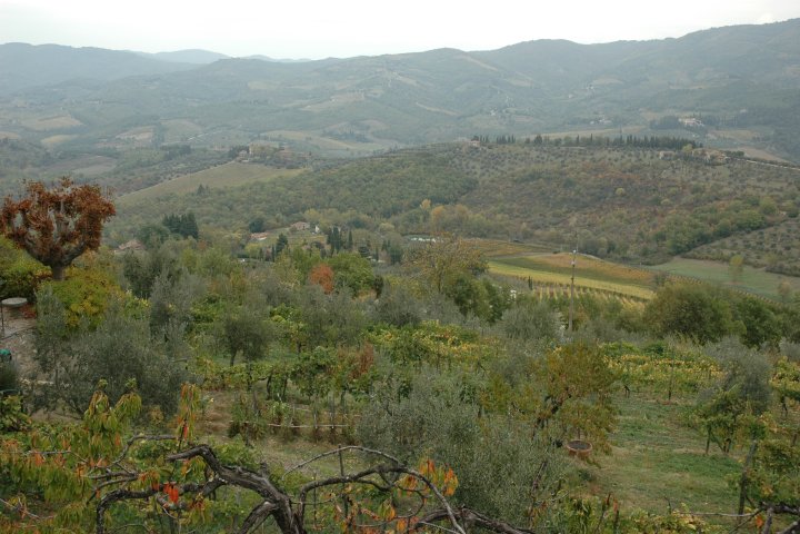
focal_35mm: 36
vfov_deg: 36.9
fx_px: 800
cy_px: 267
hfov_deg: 53.1
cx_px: 400
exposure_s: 1/160
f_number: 6.3
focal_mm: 24
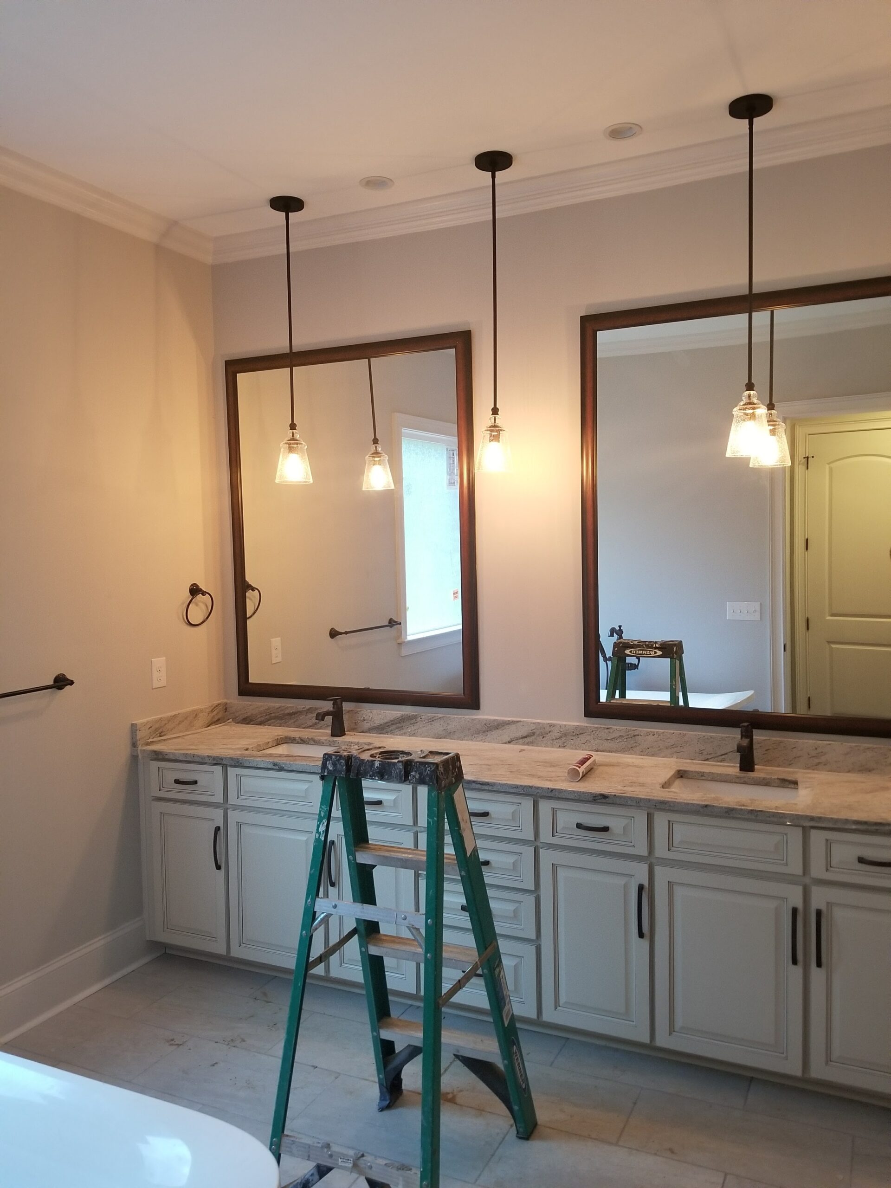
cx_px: 446
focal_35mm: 26
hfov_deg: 53.1
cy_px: 594
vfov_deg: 67.3
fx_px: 892
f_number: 1.7
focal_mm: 4.25
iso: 200
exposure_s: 1/30
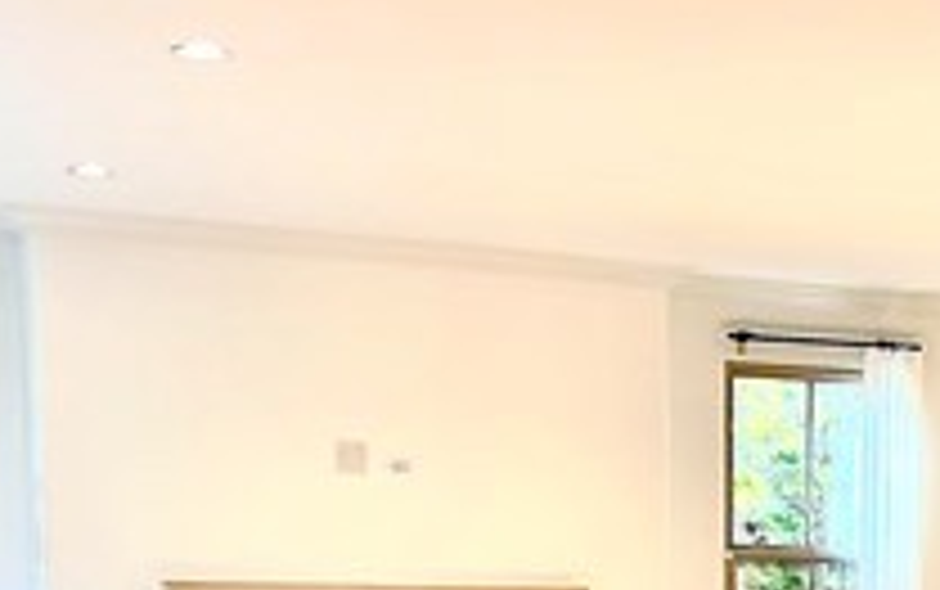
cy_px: 775
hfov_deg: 24.7
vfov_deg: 15.4
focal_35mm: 81
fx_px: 2077
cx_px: 855
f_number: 1.6
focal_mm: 5.1
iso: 40
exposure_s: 1/120
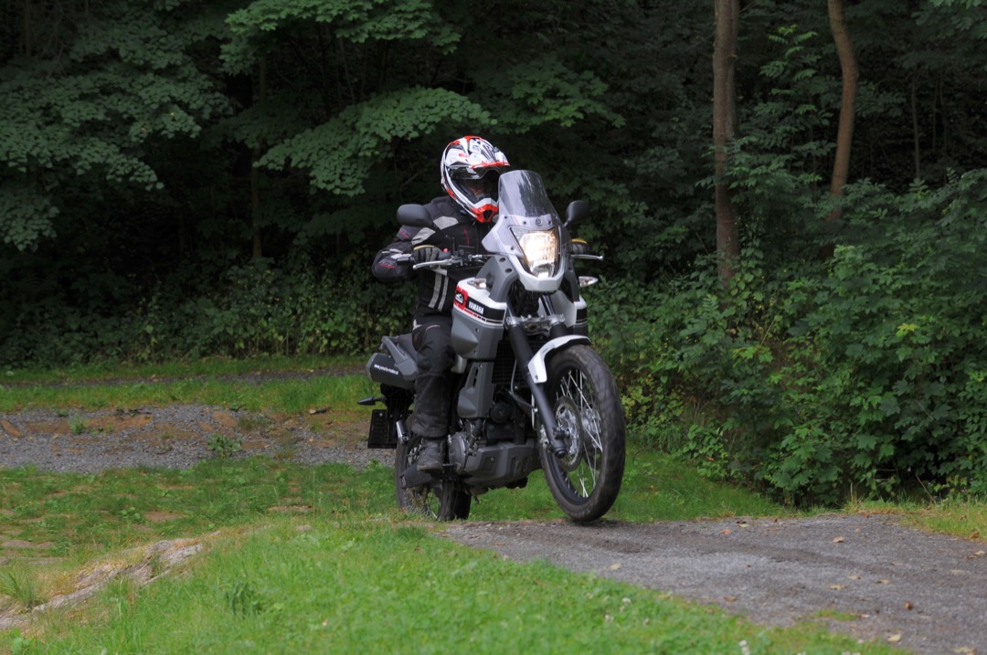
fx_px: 2546
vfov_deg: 14.7
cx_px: 494
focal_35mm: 93
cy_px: 328
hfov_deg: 21.9
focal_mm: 62
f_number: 4.5
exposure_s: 1/400
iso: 200
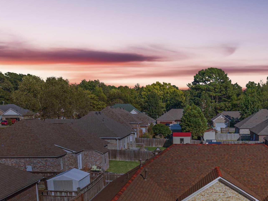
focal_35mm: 57
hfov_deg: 32.9
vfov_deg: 24.4
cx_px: 213
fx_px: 441
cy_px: 206
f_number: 1.8
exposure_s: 1/50
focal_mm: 8.67
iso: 100
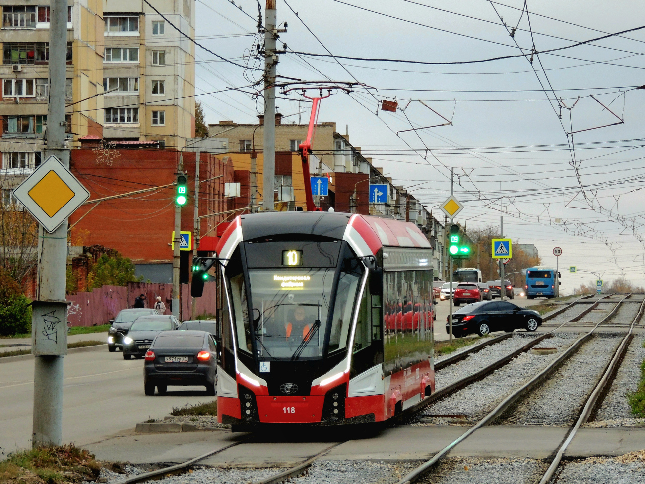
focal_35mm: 200
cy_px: 242
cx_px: 322
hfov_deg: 9.9
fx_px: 3727
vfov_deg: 7.4
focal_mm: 35.6
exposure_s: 1/100
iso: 400
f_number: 4.6
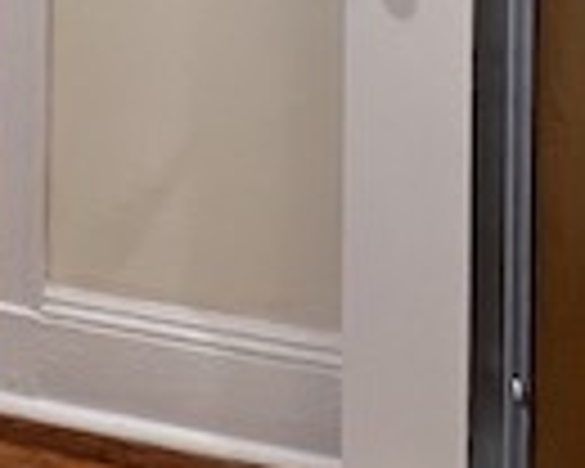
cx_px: 162
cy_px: -544
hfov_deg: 24.2
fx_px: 1350
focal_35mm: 78
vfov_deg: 14.9
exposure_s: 1/60
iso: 160
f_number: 1.8
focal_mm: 1.57
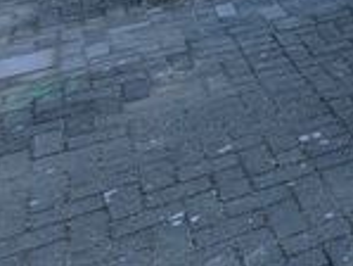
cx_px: 602
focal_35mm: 75
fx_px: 765
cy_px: -330
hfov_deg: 20.2
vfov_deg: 14.6
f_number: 2.2
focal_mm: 1.83
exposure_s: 1/3205
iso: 33
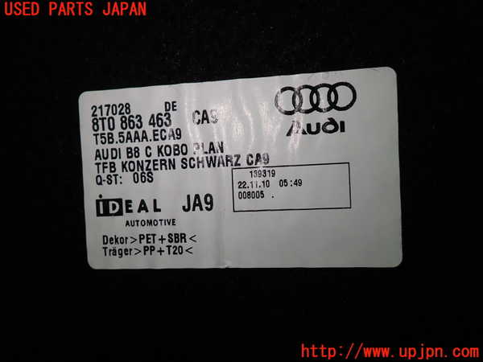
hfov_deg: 69.4
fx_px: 349
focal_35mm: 25
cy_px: 181
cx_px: 242
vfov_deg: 54.9
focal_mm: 4.5
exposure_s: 1/100
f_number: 2.8
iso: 100
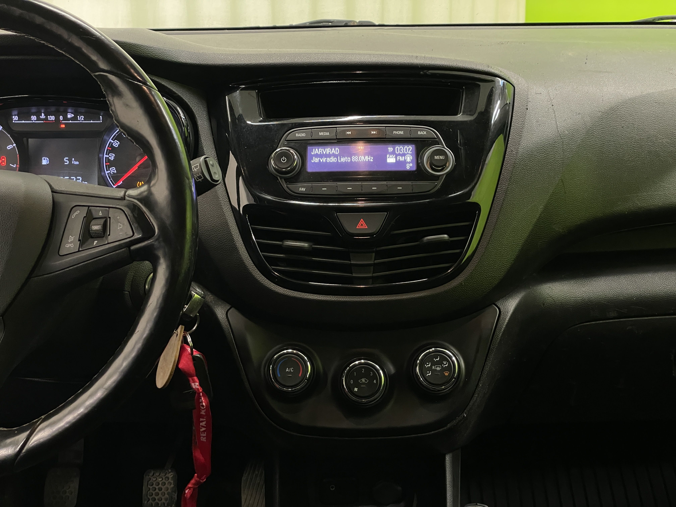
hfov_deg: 36.8
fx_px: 1015
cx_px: 338
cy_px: 254
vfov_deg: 28.0
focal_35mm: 52
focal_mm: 6
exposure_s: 1/50
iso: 320
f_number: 2
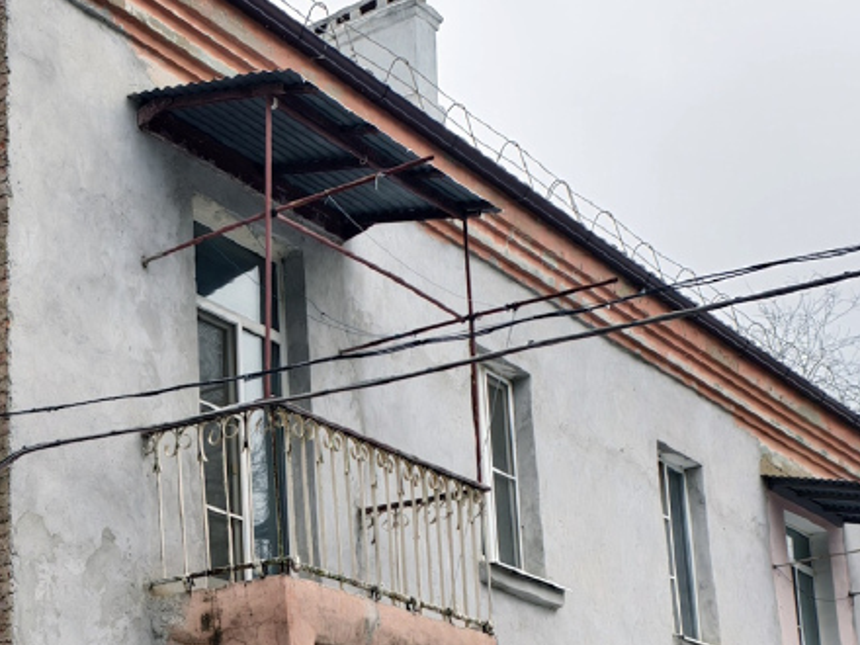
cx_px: -100
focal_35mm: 68
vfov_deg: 21.0
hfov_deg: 26.2
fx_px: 1689
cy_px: 609
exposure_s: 1/461
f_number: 1.57
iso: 72
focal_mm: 6.54
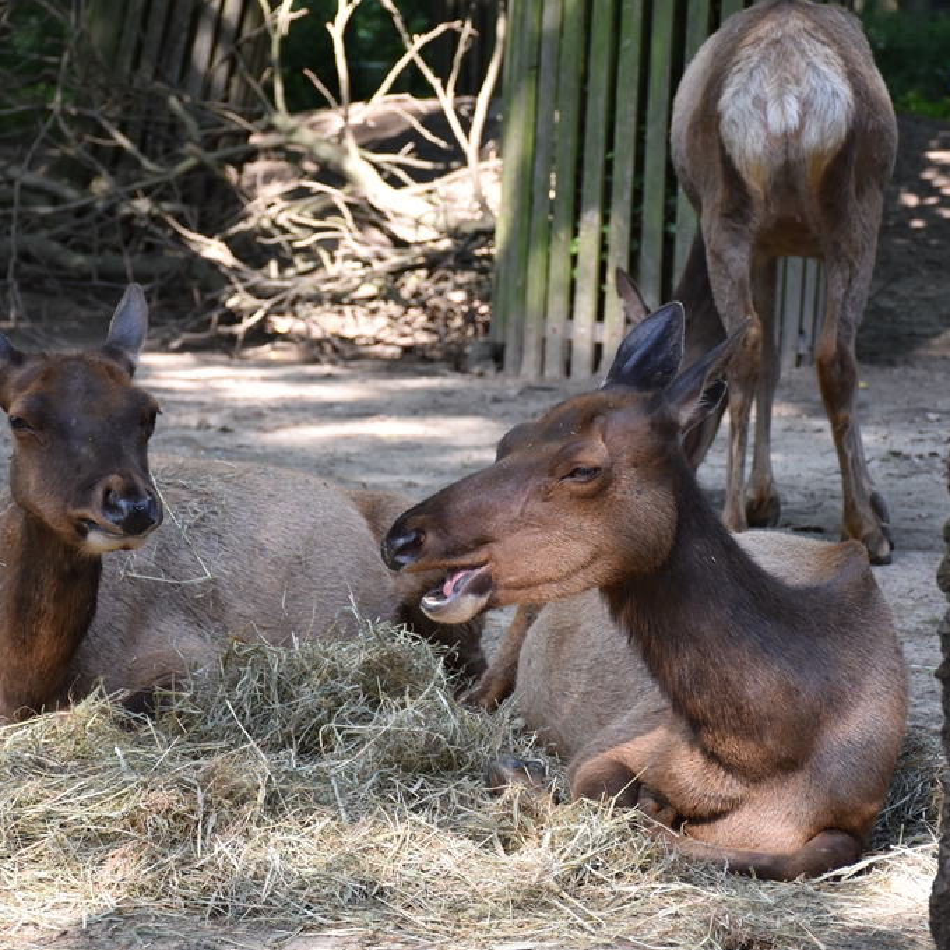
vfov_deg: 14.7
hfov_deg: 14.6
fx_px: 3695
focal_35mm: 119
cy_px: 476
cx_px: 380
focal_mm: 62
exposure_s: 1/250
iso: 640
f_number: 5
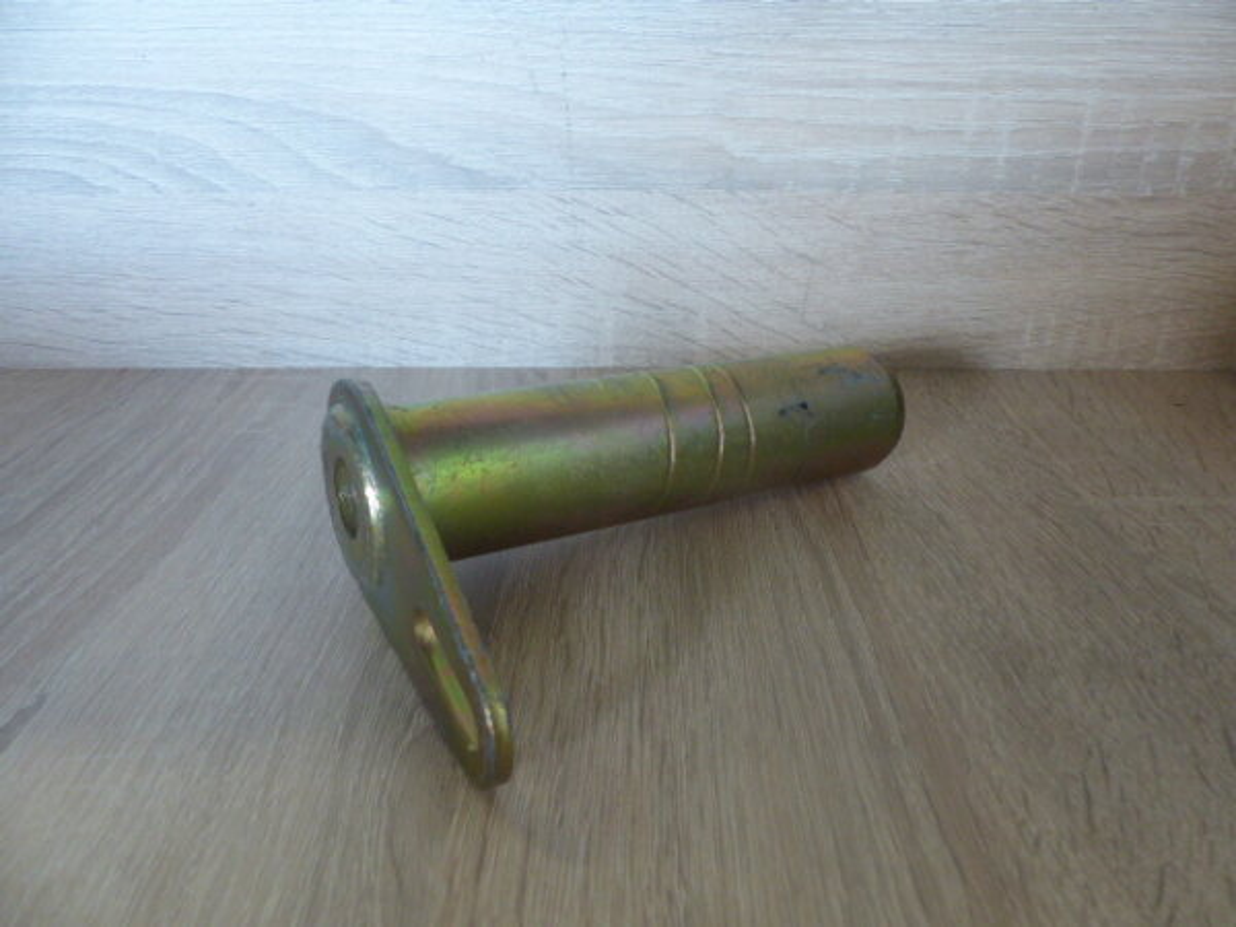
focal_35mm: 26
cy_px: 464
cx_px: 618
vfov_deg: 53.1
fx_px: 928
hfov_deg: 67.3
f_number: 2.8
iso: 250
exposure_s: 1/60
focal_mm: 4.5
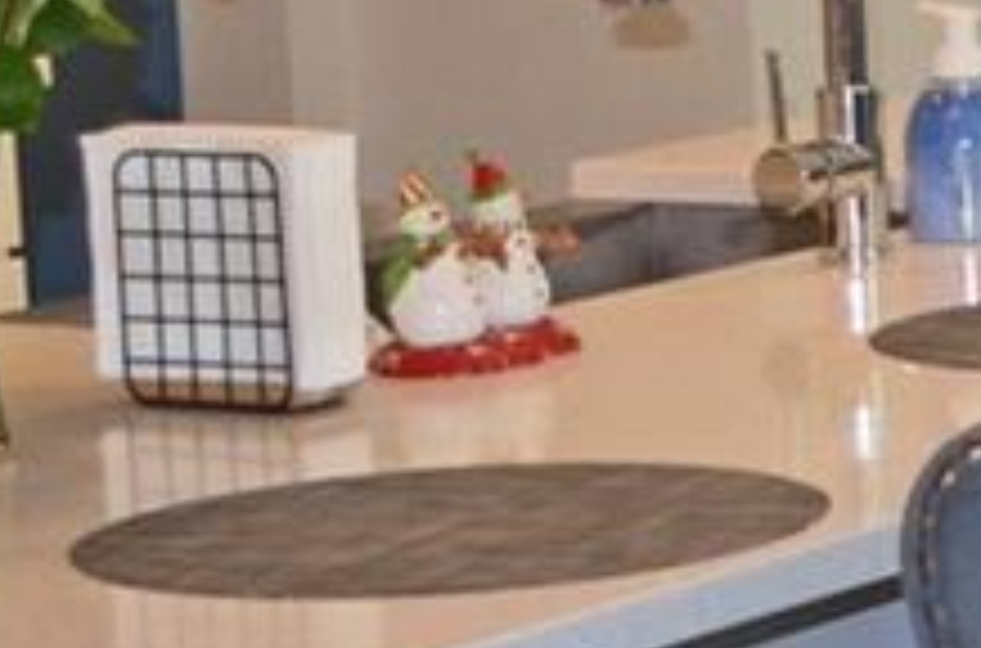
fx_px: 5380
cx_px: 2668
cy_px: 106
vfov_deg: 6.9
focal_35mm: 198
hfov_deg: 9.0
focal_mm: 18
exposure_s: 1/125
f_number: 3.5
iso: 360
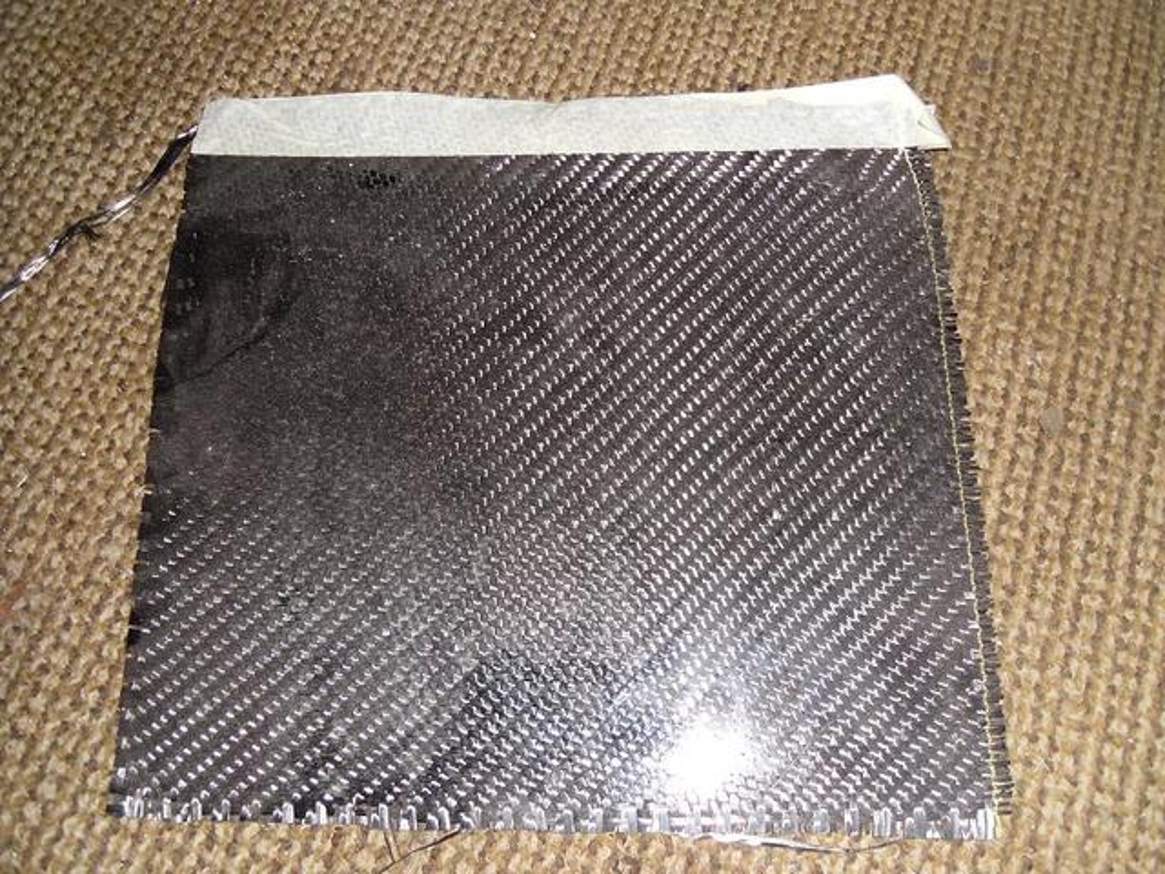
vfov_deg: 45.4
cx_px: 582
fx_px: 1043
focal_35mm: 31
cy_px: 437
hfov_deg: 58.4
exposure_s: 1/45
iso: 80
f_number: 3.3
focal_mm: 5.6
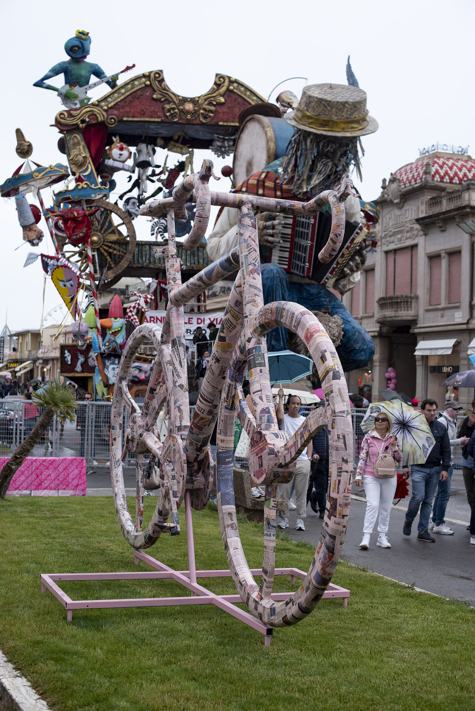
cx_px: 238
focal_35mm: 50
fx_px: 989
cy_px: 356
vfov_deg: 39.6
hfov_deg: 27.0
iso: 400
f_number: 5
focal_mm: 50
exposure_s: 1/400
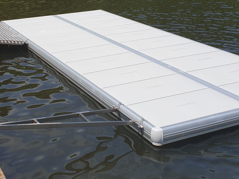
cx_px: 106
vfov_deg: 24.3
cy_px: 56
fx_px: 414
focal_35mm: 60
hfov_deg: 32.2
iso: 50
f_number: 2.4
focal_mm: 4.3
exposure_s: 1/2112
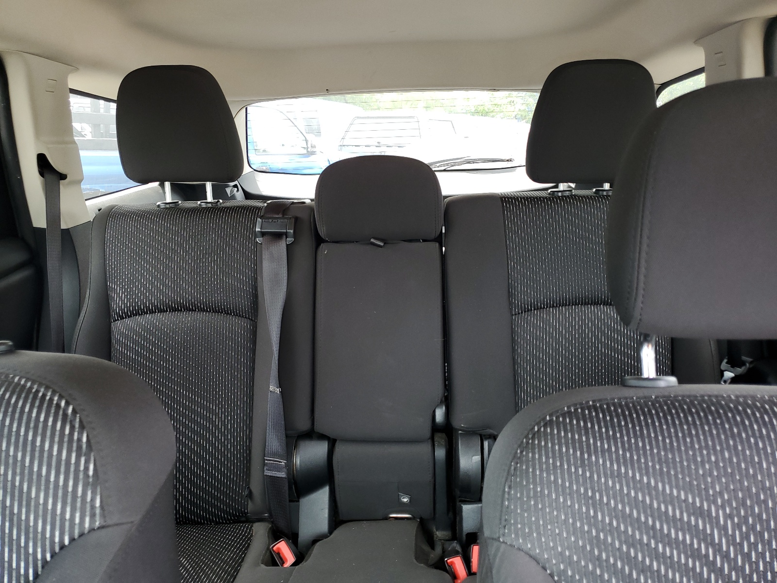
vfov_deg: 53.1
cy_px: 292
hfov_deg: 67.3
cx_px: 388
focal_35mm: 26
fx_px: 584
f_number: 1.5
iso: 68
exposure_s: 1/60.2
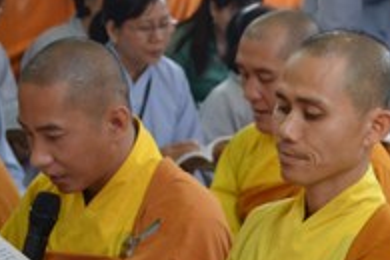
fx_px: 1892
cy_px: 201
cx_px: 432
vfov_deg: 7.9
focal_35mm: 175
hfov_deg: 11.6
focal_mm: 35
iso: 640
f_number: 4.5
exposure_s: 1/50
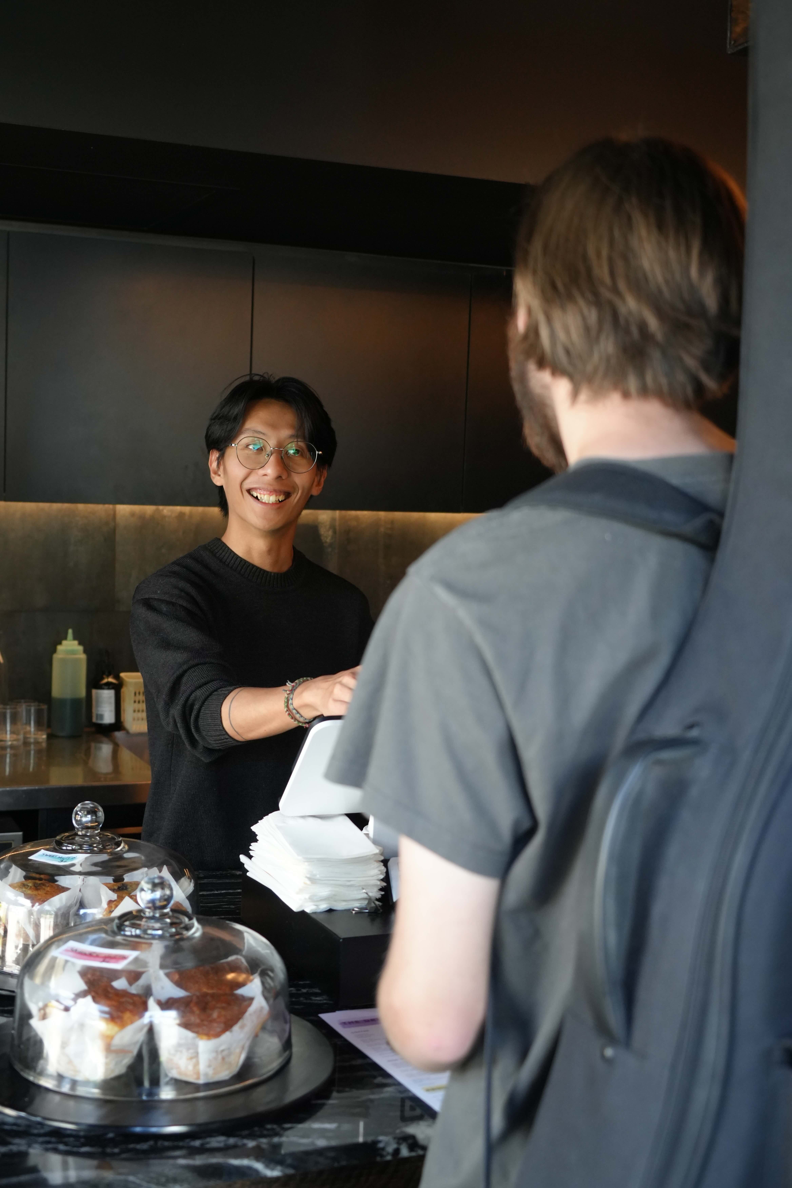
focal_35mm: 45
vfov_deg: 43.6
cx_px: 396
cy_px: 594
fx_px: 1485
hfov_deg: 29.9
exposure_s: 1/160
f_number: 4.5
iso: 3200
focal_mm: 45
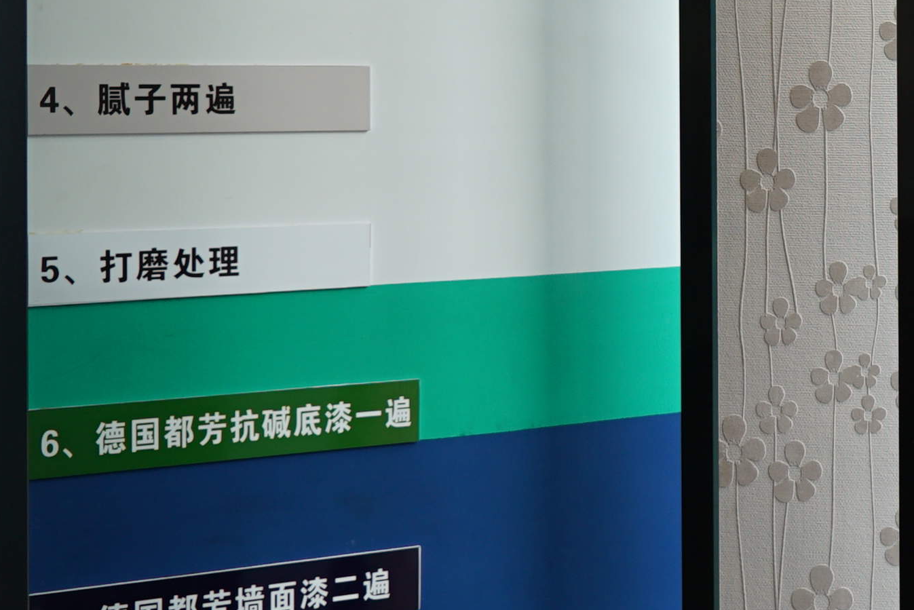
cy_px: 98
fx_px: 1879
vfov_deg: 18.2
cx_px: 930
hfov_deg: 25.8
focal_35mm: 74
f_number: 4
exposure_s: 1/160
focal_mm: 24
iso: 160
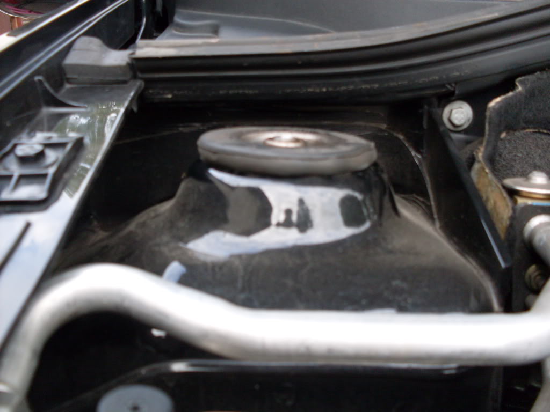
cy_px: 206
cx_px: 275
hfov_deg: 49.0
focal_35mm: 38
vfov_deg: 37.7
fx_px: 604
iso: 100
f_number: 2.8
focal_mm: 6.3
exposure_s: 1/45
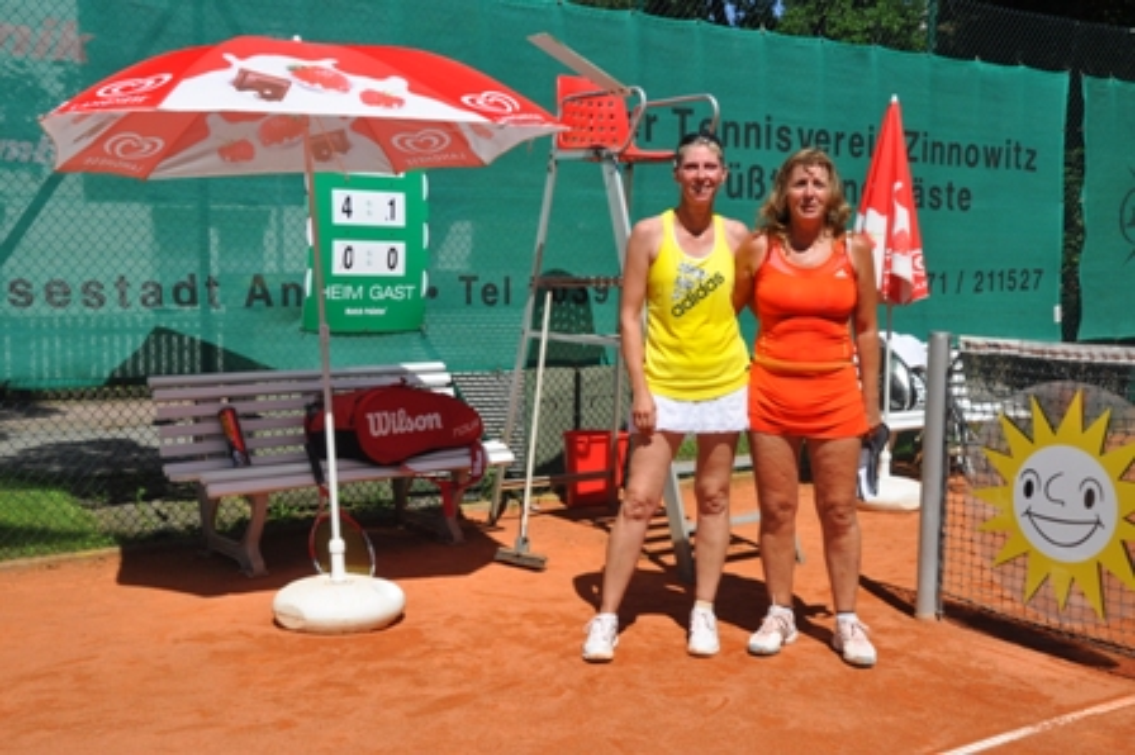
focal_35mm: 42
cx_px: 568
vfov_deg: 31.8
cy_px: 378
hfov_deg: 46.4
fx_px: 1323
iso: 200
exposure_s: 1/500
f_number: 11
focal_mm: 28
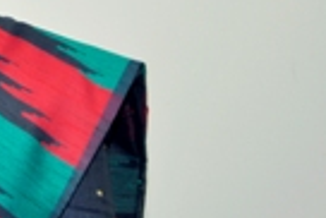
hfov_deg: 8.5
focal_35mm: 236
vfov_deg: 5.8
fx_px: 2139
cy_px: 28
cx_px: -140
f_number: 5.6
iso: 800
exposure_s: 1/125
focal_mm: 50
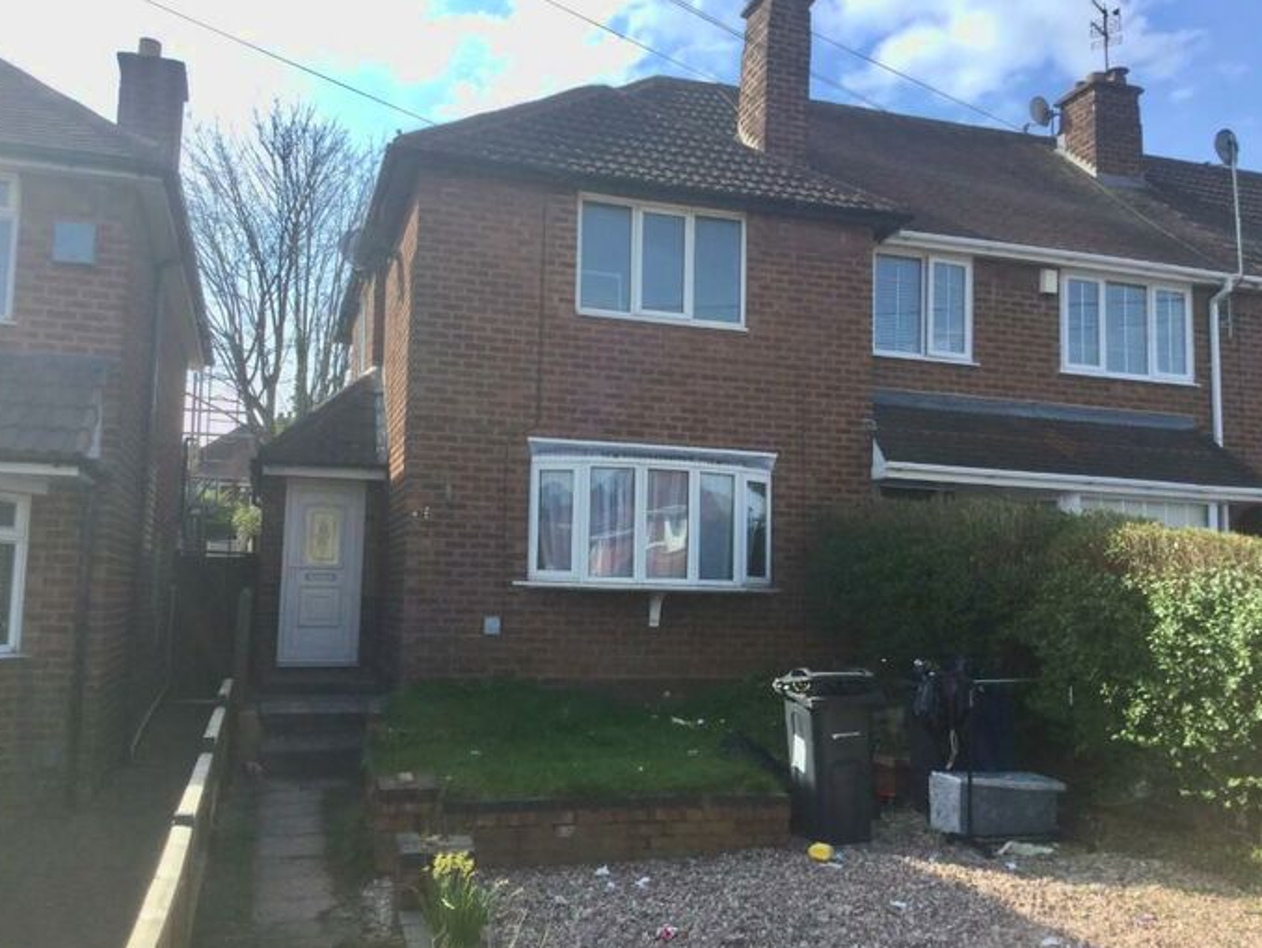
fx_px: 1167
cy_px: 474
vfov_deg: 44.2
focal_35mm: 32
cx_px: 624
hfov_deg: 56.8
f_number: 2.4
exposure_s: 1/815
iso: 25
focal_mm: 3.3
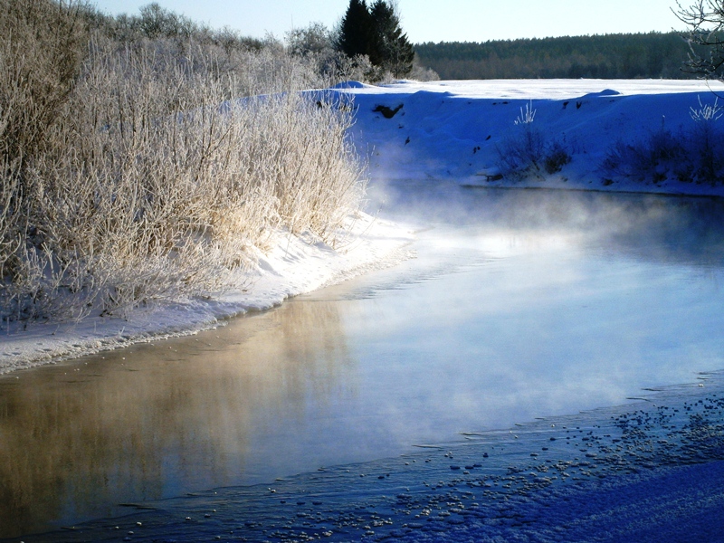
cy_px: 272
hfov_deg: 19.4
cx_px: 362
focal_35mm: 101
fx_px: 2112
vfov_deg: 14.6
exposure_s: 1/640
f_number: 5.4
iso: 80
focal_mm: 17.8
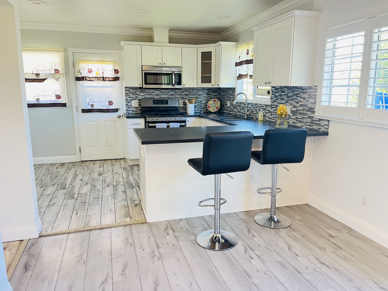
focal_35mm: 26
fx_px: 291
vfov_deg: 53.1
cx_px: 194
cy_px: 146
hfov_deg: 67.3
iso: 160
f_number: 1.6
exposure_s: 1/60
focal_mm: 5.1
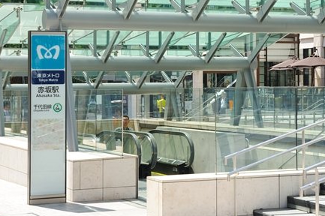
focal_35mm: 97
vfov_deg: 14.0
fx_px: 874
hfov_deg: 21.0
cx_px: 203
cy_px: 39
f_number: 8
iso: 200
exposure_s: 1/250
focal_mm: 35
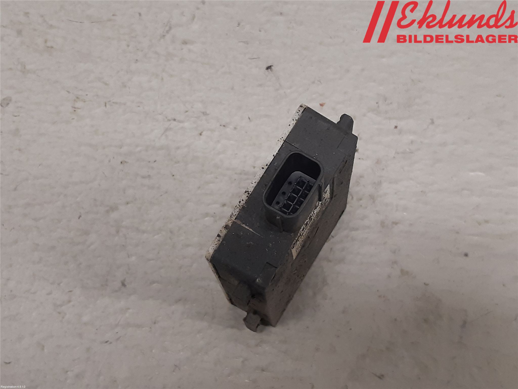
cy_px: 194
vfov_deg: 53.1
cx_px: 259
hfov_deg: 67.3
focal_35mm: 26
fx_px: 389
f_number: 1.7
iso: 125
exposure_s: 1/50
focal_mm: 3.93
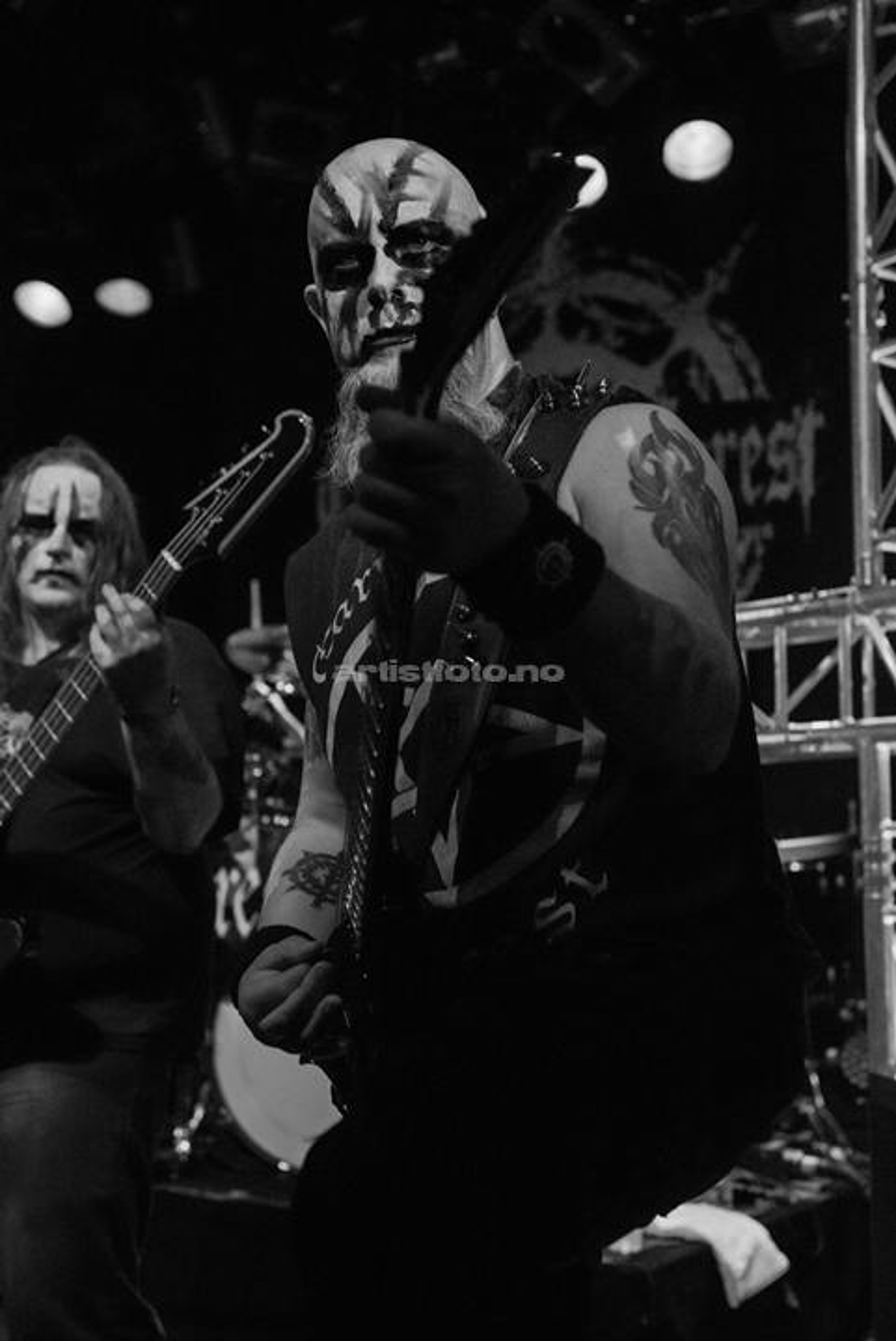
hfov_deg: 28.1
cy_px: 670
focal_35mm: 48
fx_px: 1789
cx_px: 448
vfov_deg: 41.1
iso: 5000
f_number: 3.5
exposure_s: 1/400
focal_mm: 48
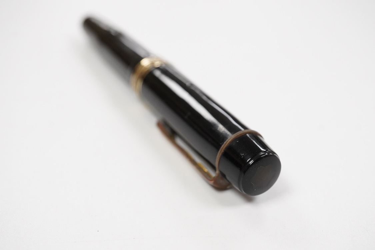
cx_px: 188
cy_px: 125
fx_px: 469
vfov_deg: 29.9
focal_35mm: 45
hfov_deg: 43.6
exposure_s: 1/200
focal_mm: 30
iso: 2500
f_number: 10
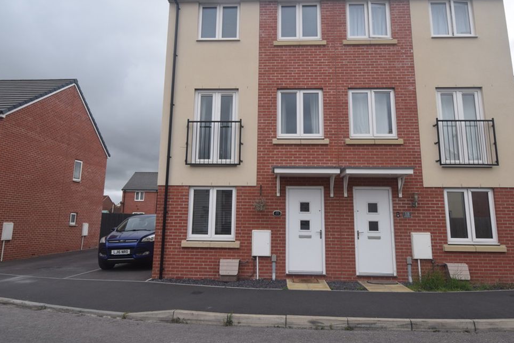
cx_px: 260
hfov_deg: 71.5
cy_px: 151
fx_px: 357
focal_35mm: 25
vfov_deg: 51.2
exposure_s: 1/250
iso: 200
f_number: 8
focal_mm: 14
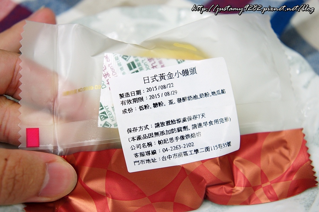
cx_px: 160
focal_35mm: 63
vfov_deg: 21.5
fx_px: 558
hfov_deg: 31.9
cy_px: 106
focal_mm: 42
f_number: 5
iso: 640
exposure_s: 1/80
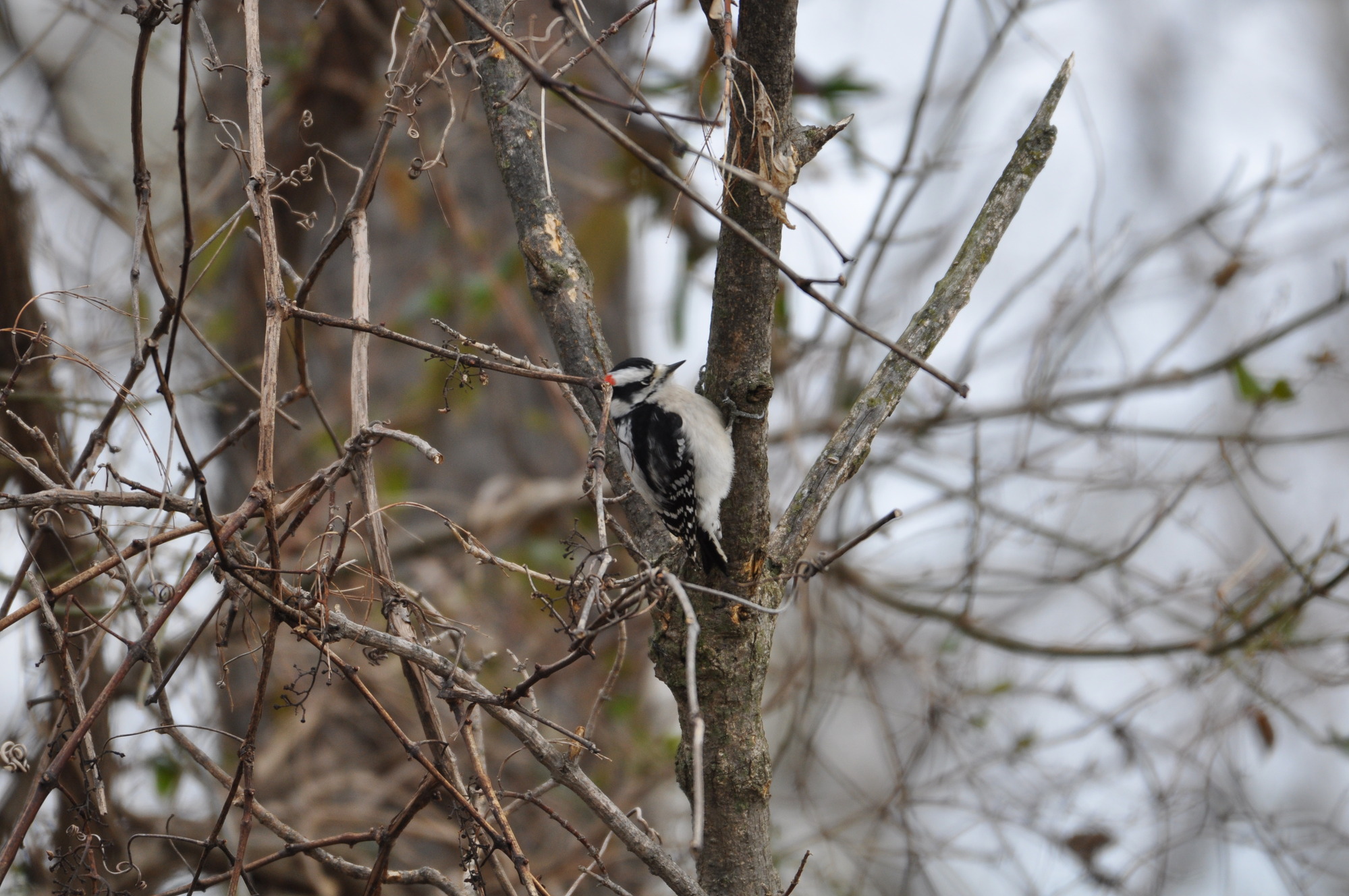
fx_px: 28072
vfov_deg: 1.8
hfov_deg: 2.8
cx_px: 674
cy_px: 448
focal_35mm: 750
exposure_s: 1/250
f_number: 5.6
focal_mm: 500
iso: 450
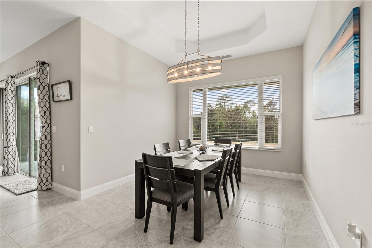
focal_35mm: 16
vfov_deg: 72.1
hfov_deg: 95.0
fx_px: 171
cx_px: 186
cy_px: 124
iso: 1600
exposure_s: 1/40
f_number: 7.1
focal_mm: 16.5
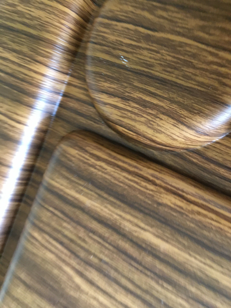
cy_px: 154
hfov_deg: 48.2
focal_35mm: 29
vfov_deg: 61.7
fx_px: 258
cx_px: 116
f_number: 2.2
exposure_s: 1/17
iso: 250
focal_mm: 4.15
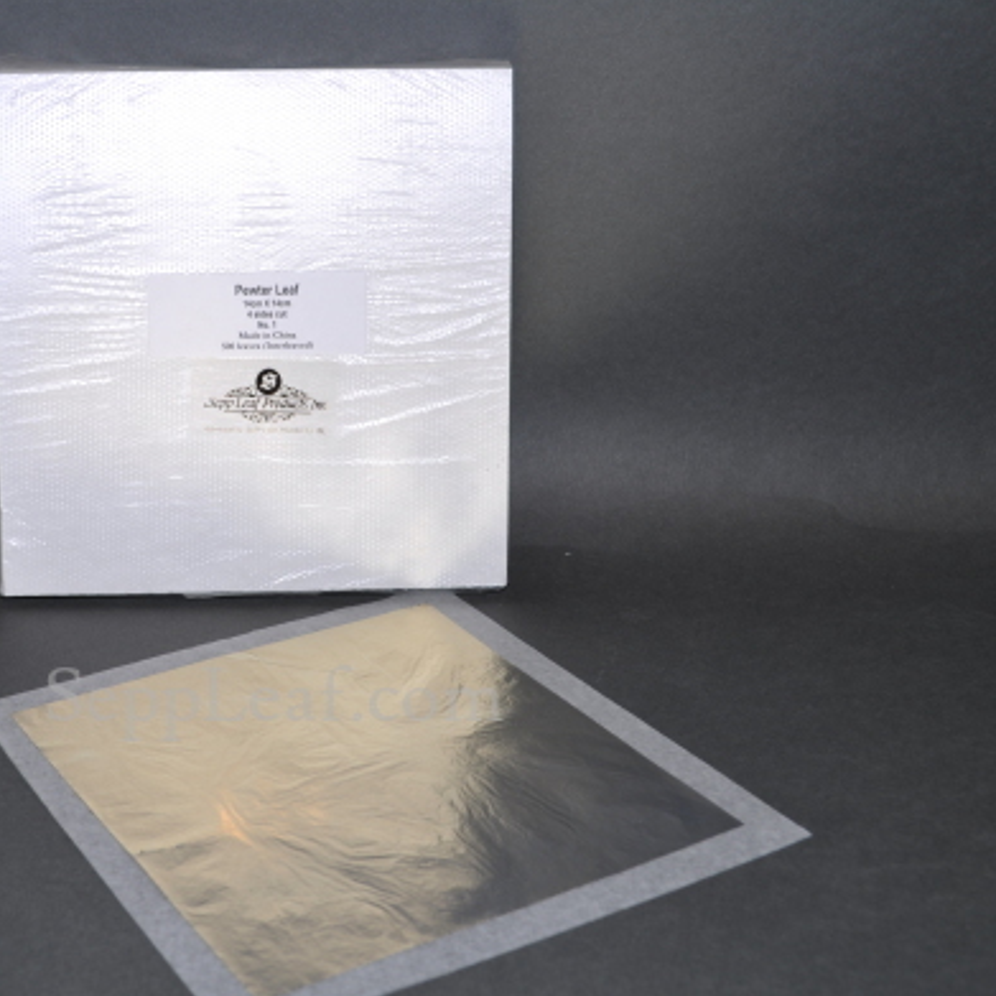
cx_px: 275
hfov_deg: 35.4
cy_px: 507
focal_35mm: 47
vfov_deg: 36.1
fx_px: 1530
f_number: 9
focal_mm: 24
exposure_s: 1/160
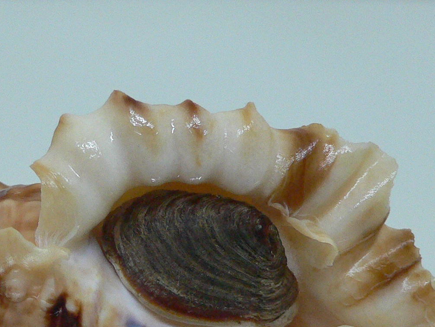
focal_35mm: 70
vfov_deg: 20.5
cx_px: 145
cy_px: 304
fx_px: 880
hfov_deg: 27.6
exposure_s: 1/50
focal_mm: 4.6
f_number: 2.8
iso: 200
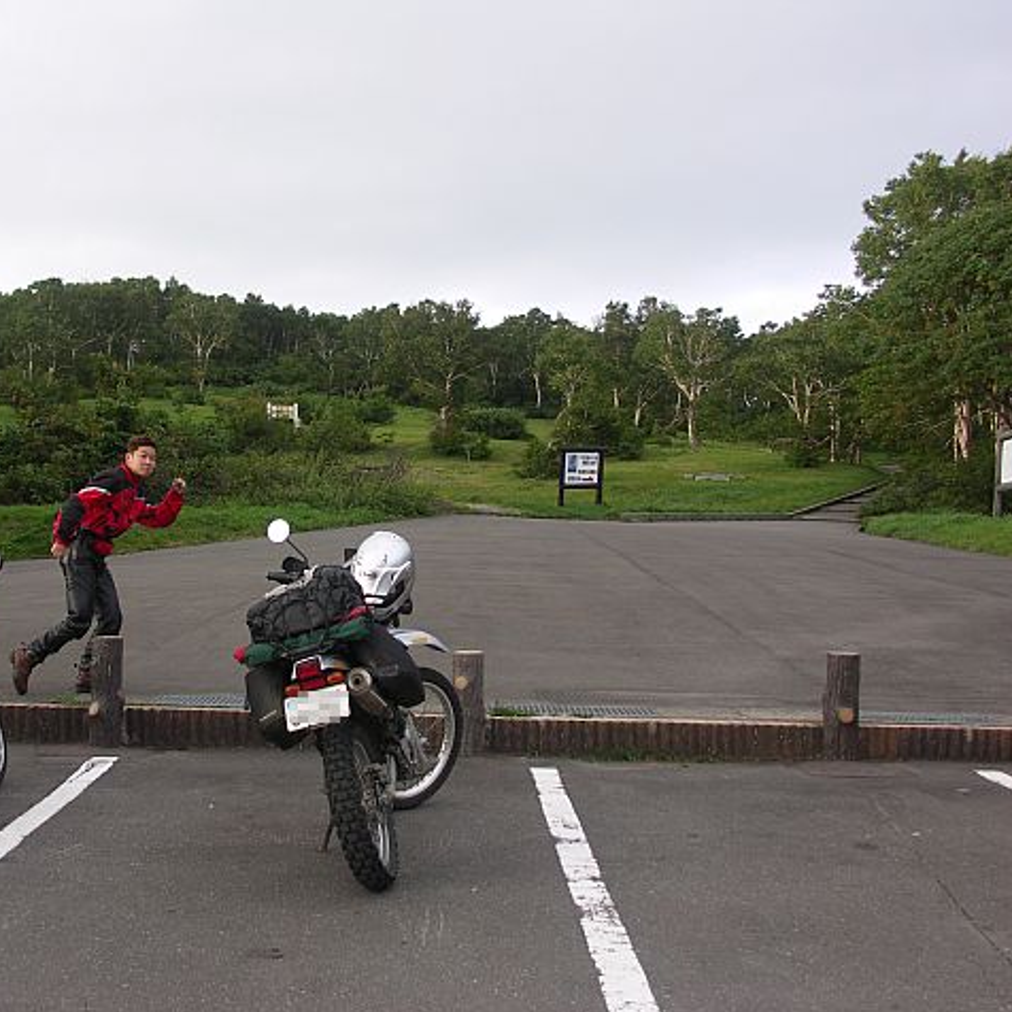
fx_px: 1455
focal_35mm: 44
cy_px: 506
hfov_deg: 38.0
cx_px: 351
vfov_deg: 38.3
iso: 50
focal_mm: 9.6
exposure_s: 1/50
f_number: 2.8
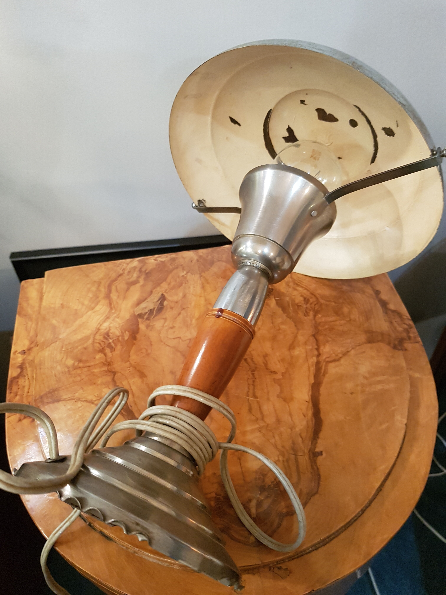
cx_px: 223
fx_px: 447
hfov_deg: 53.1
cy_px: 298
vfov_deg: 67.3
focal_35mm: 26
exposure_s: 1/11
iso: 200
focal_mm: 4.2
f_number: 1.7
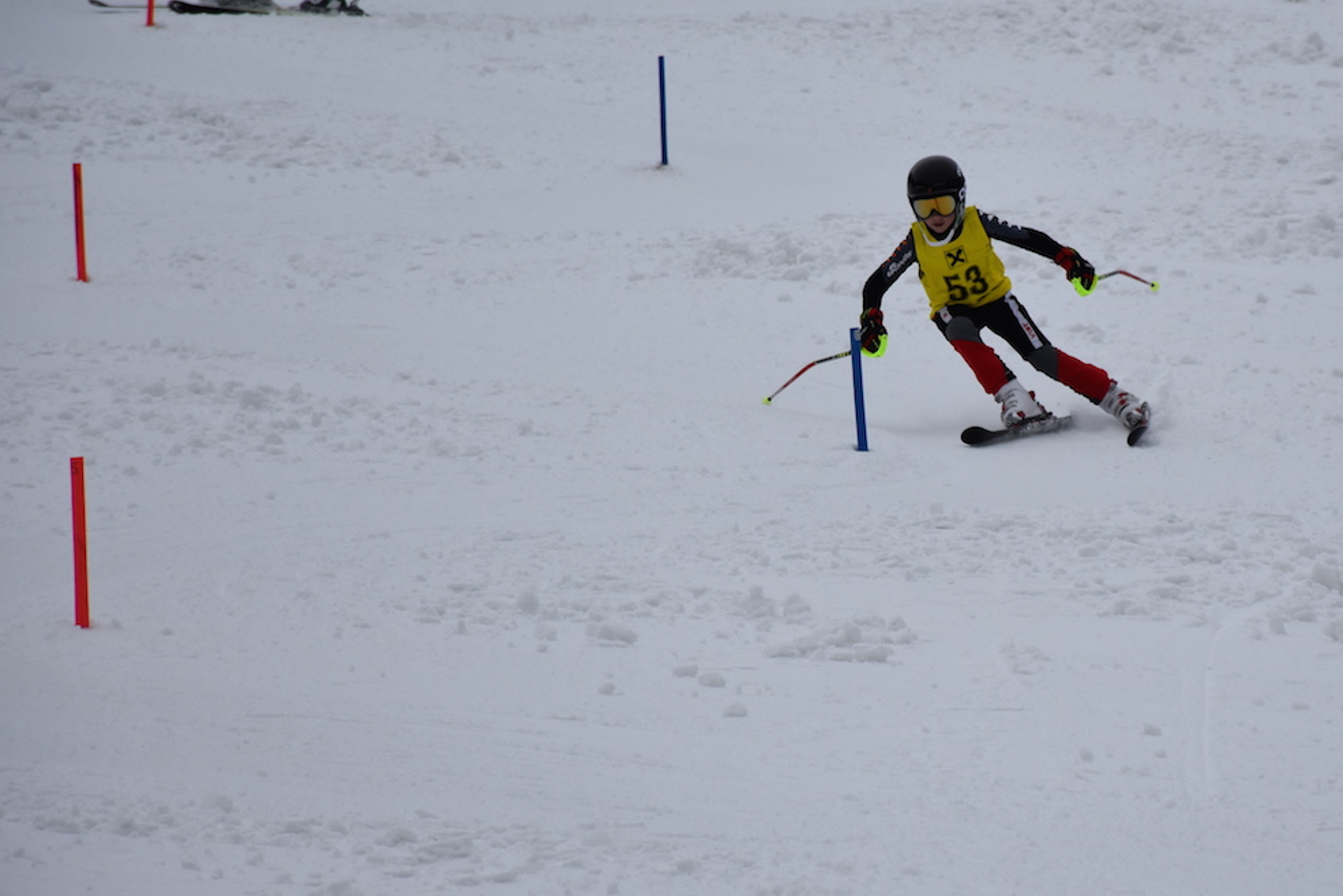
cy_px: 445
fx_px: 11454
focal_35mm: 307
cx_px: 912
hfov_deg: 6.7
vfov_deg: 4.5
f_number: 7.1
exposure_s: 1/1600
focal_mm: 140
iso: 400
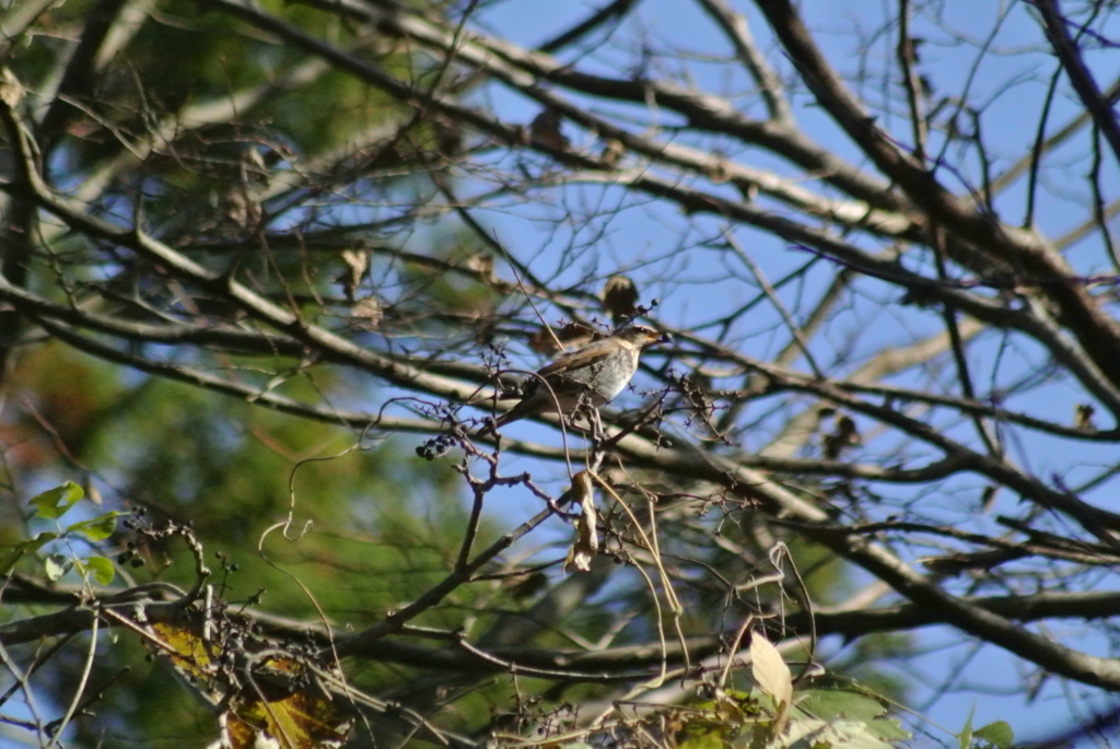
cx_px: 560
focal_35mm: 810
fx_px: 25225
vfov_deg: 1.7
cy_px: 374
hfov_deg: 2.5
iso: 3200
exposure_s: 1/10000
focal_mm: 300
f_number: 5.6
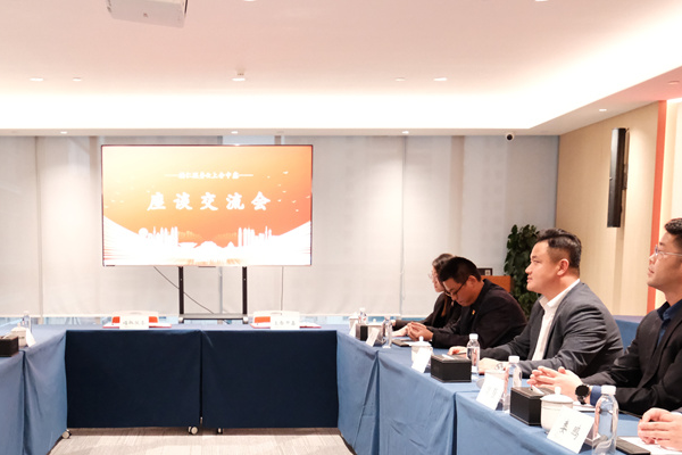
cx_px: 213
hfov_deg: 42.8
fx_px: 852
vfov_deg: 29.1
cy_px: 370
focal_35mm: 45
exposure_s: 1/100
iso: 5000
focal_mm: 18
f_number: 4
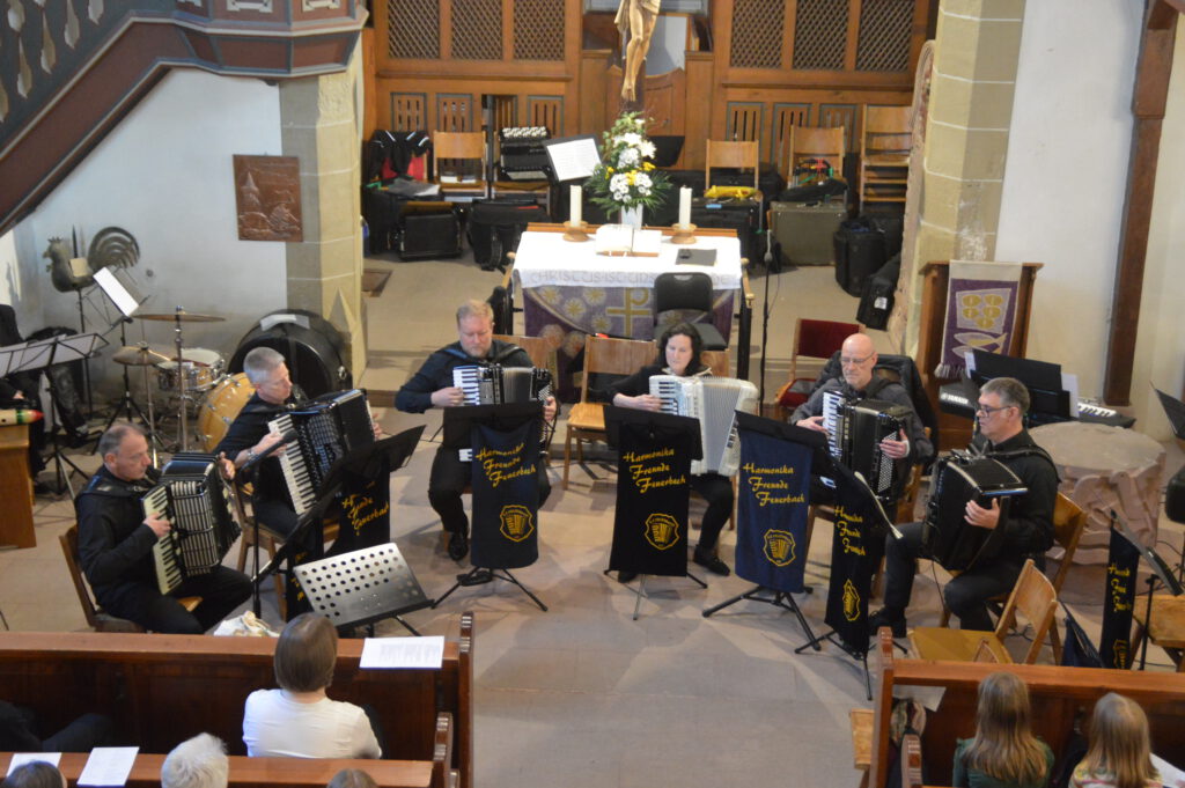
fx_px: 1875
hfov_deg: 35.1
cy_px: 394
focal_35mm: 57
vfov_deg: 23.7
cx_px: 592
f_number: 4.5
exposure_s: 1/60
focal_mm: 38
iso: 3200
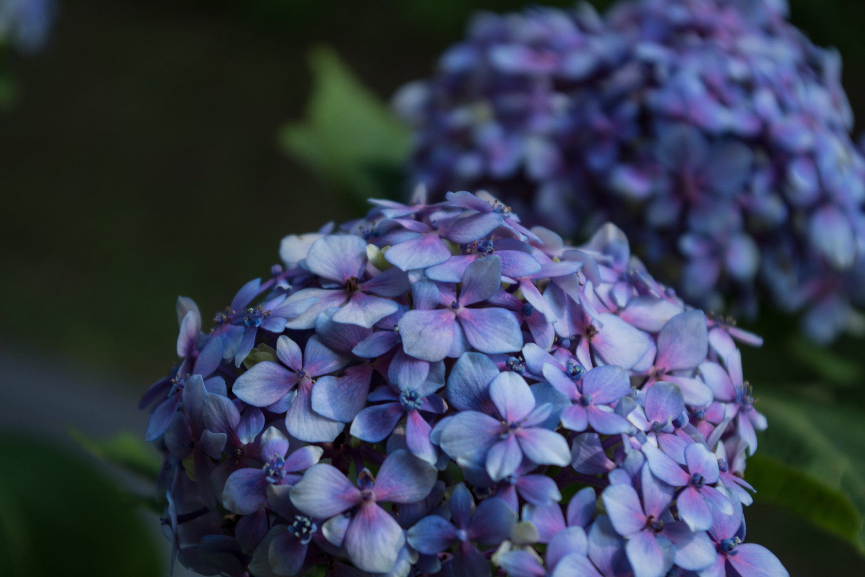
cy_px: 288
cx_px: 432
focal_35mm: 68
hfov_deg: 29.9
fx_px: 1622
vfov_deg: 20.2
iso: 200
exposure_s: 1/160
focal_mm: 45
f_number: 5.6
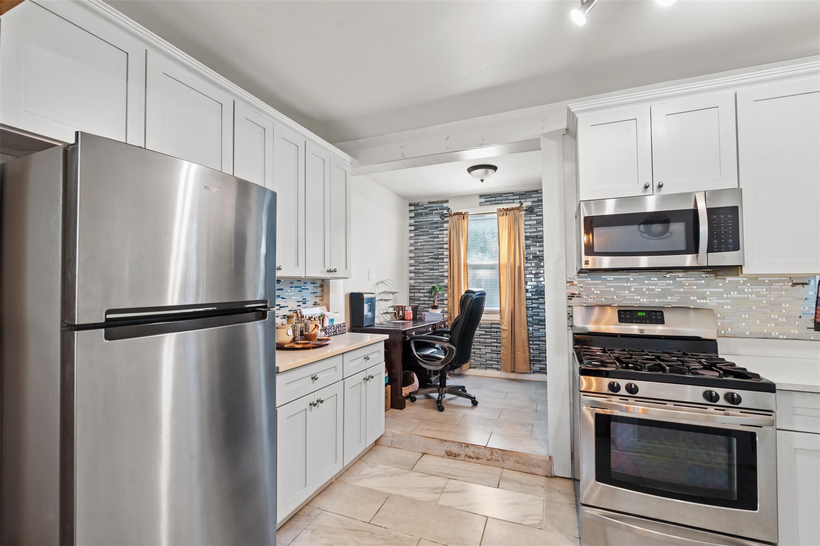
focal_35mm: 16
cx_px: 410
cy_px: 273
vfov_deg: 73.7
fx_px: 364
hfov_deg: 96.7
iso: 250
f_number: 9
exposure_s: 2
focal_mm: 16
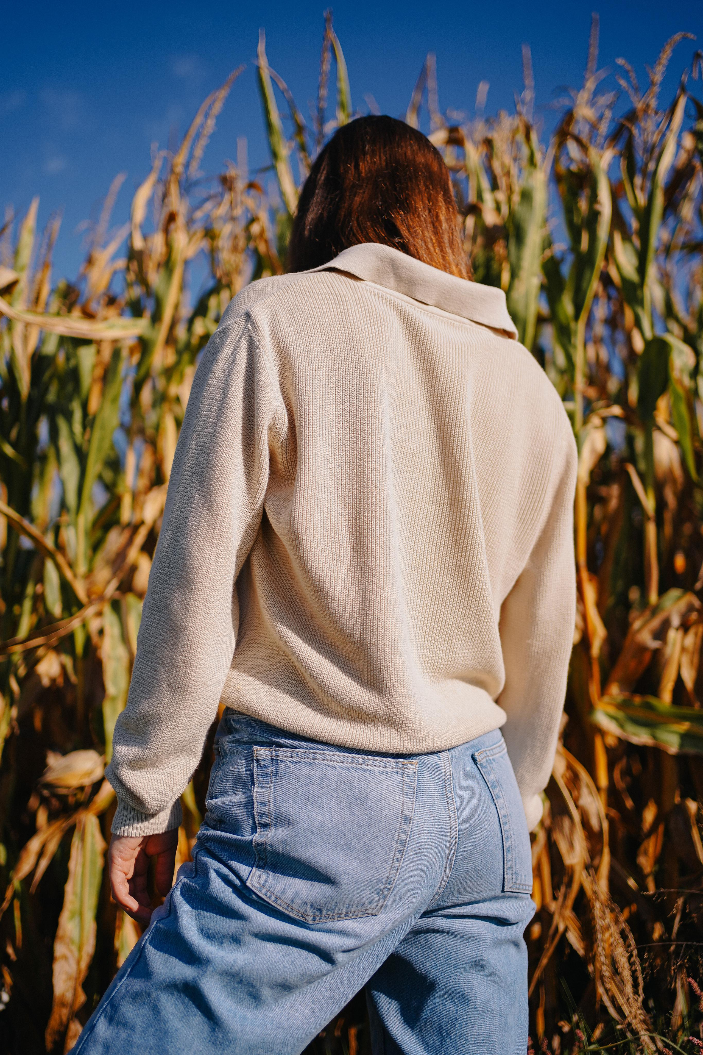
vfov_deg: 54.4
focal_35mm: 35
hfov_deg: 37.9
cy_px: 528
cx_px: 352
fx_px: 1025
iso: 100
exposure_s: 1/8000
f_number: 1.8
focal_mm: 35
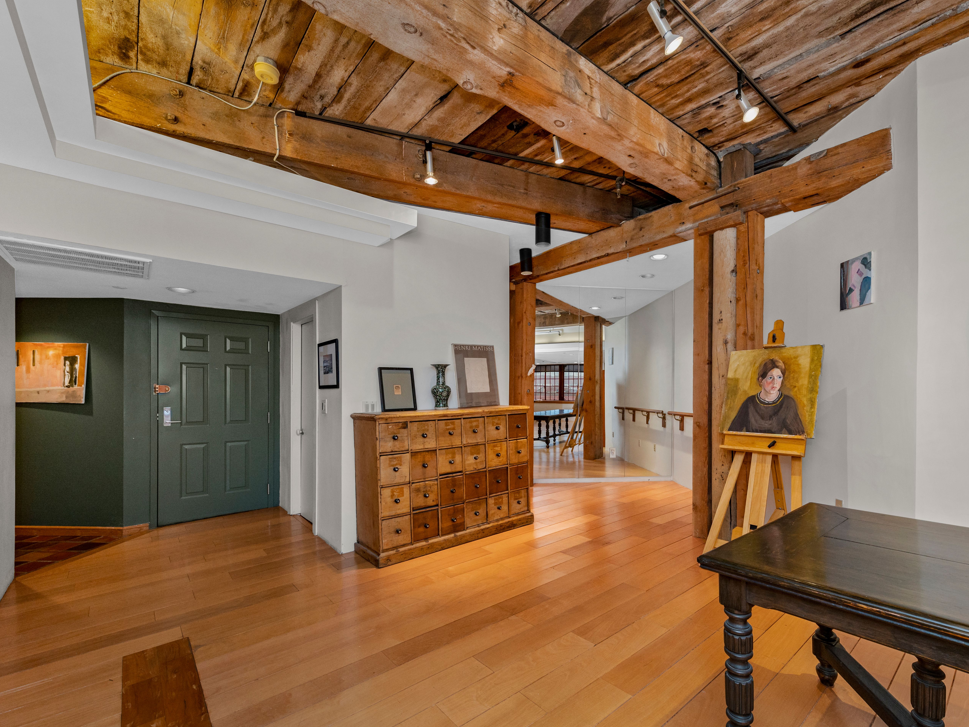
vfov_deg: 78.0
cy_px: 383
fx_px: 448
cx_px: 560
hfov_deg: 93.8
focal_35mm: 16
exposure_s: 1/100
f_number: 5.6
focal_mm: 14
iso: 800
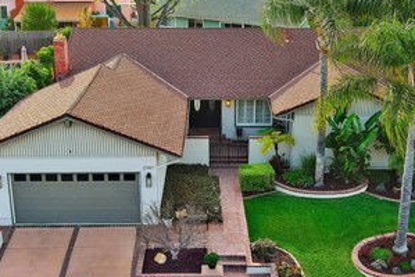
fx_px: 715
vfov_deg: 21.9
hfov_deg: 32.3
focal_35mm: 62
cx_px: 218
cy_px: 154
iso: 100
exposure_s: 1/320
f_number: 2.8
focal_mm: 10.57
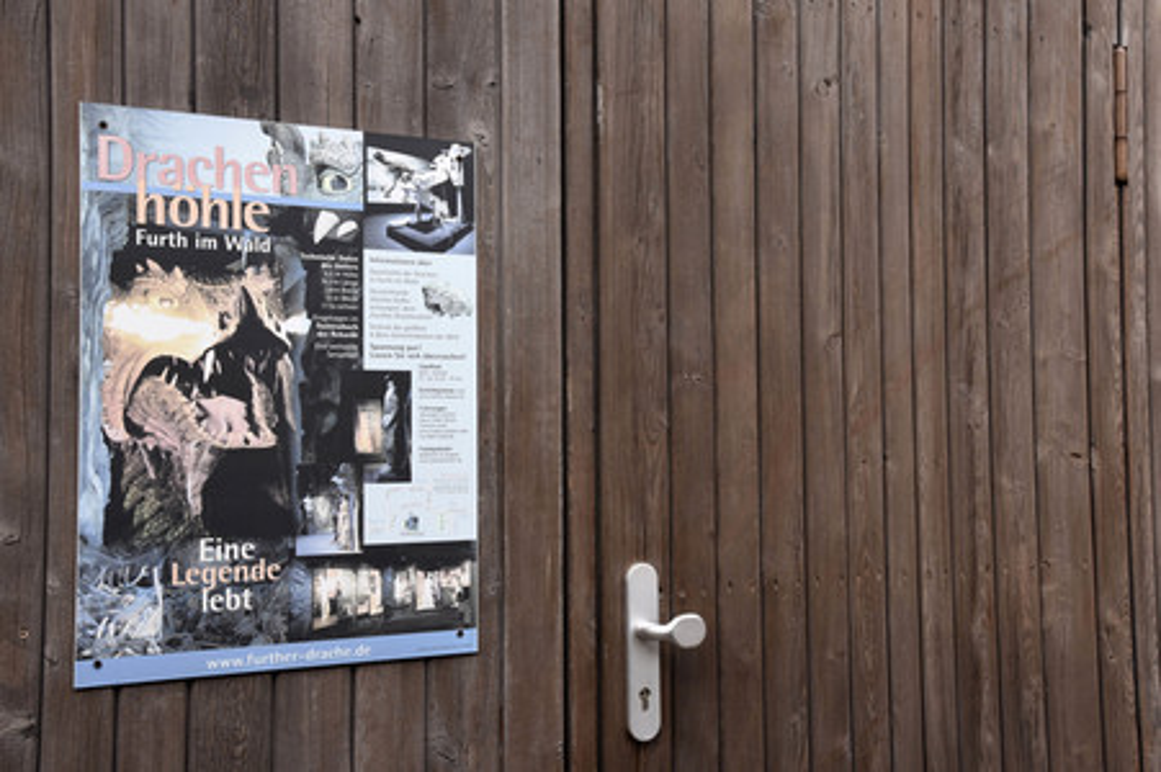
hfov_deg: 50.7
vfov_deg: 35.0
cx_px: 580
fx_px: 1225
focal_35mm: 38
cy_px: 386
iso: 640
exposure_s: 1/160
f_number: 11
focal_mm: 38
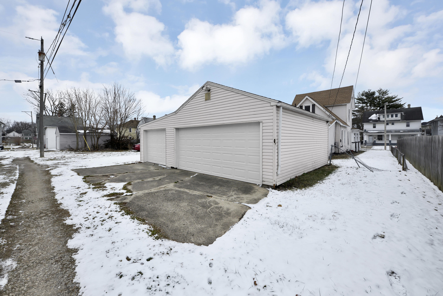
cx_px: 222
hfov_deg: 104.2
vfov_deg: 81.2
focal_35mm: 14
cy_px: 148
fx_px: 172
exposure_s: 1/1250
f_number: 7.1
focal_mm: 14
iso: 640
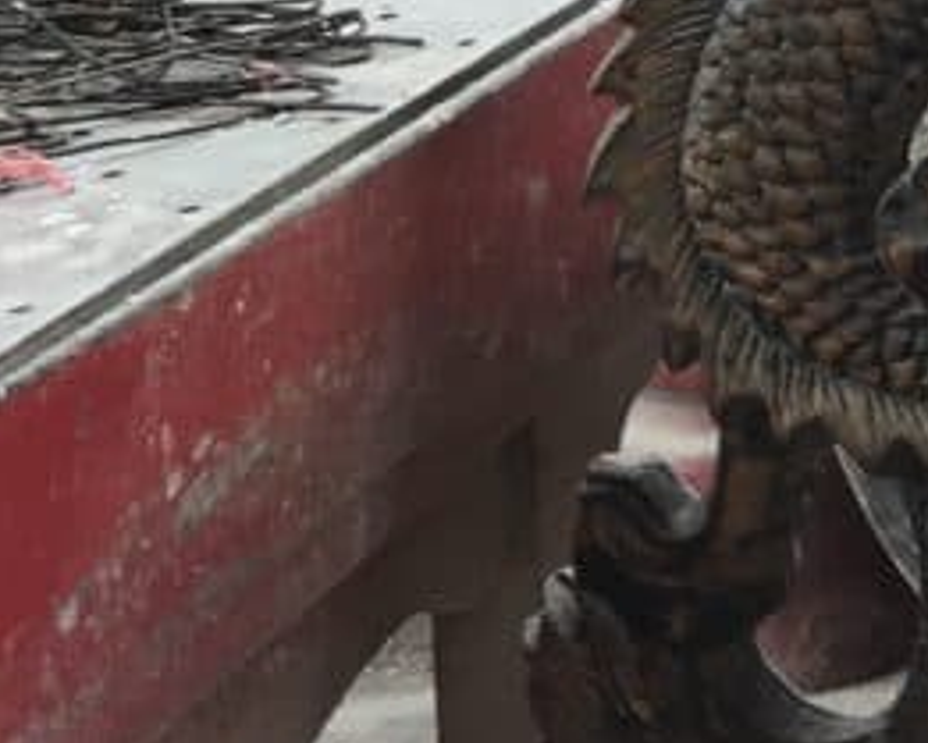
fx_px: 4286
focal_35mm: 156
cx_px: 2492
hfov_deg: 10.1
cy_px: -821
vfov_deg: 9.2
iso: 25
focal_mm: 4.15
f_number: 2.2
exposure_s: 1/50
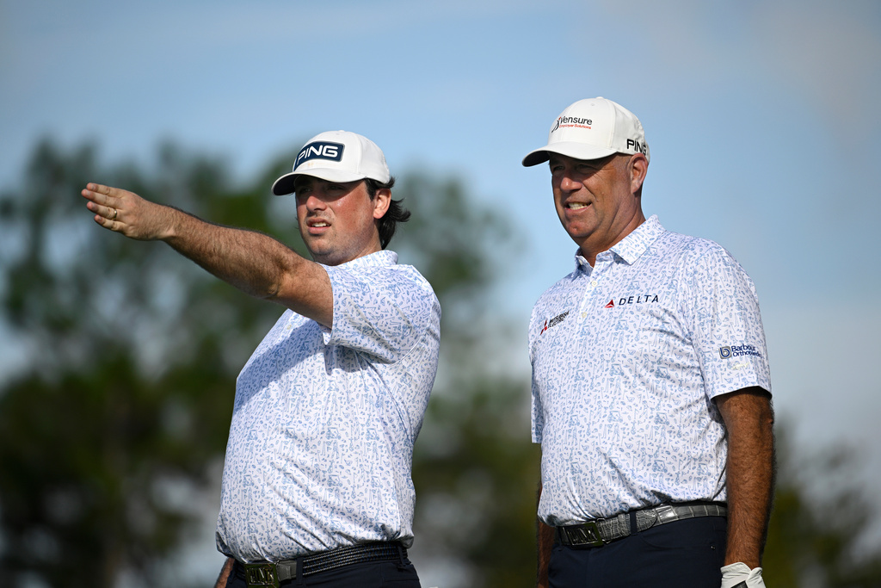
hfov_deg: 5.2
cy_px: 294
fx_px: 9790
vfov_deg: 3.4
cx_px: 440
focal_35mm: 400
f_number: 4.5
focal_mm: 400
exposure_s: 1/1600
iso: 160
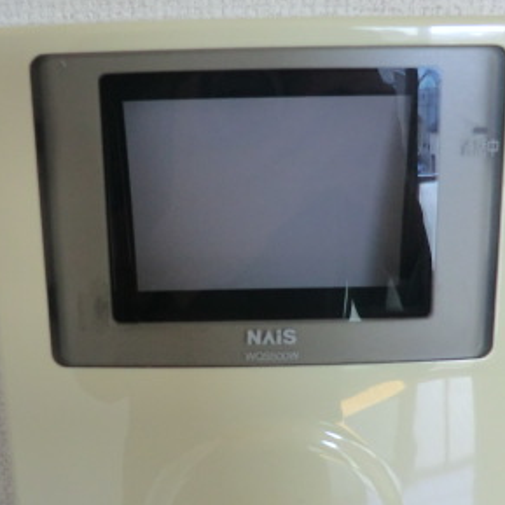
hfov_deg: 36.0
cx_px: 236
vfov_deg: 35.7
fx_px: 776
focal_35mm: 47
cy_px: 341
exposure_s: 1/60
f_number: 3.2
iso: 200
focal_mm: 4.3
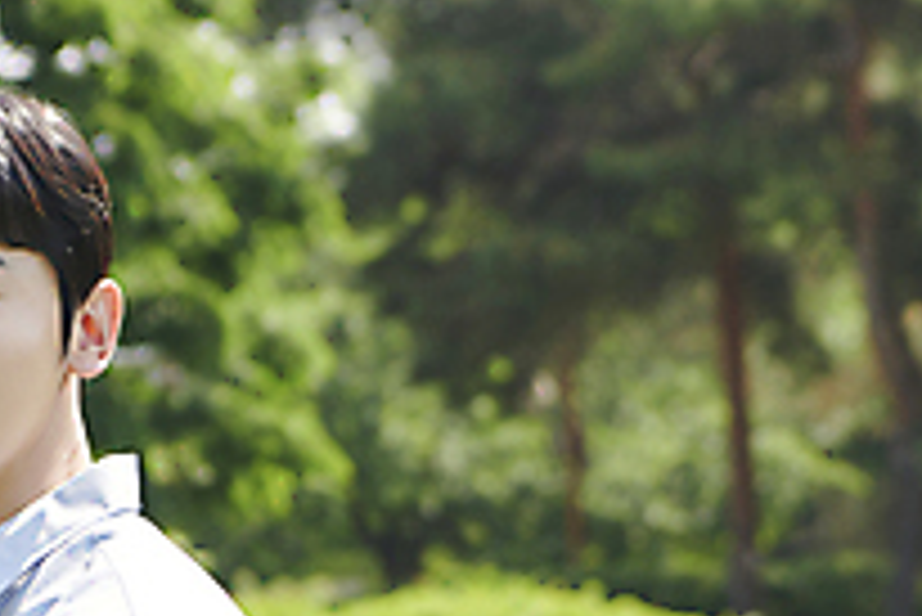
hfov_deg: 8.4
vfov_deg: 5.6
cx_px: 317
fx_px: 6305
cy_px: 522
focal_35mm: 246
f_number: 4.5
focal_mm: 70
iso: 100
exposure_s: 1/250
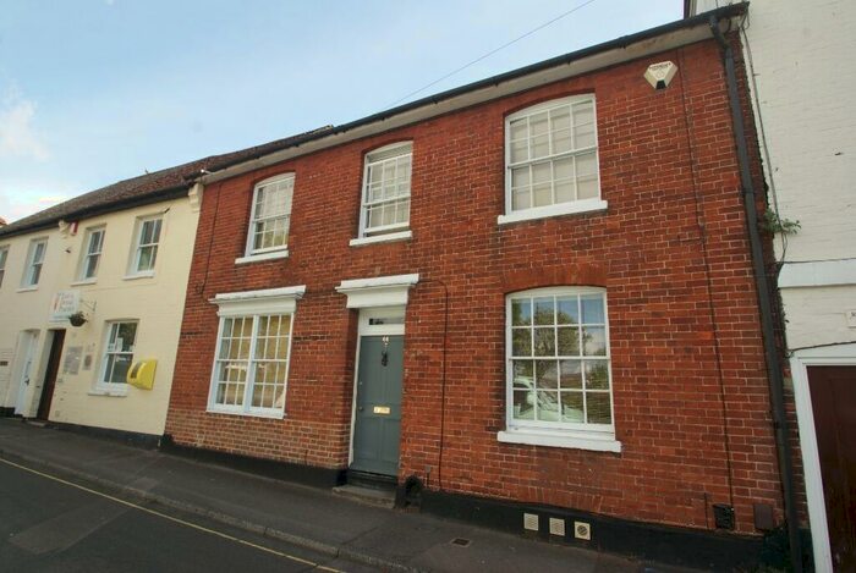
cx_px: 428
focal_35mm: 18
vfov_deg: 67.6
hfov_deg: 89.9
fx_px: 429
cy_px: 286
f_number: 9
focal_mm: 12
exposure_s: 1/80
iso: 100
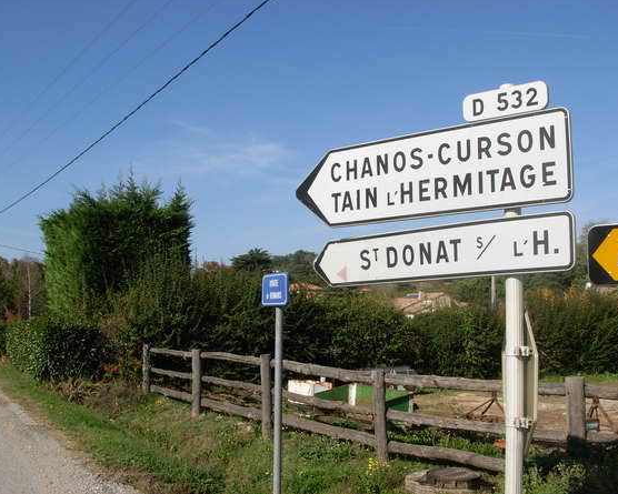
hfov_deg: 45.8
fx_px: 732
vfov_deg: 37.3
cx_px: 310
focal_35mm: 40
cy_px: 245
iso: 79
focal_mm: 6.3
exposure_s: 1/627
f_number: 4.9
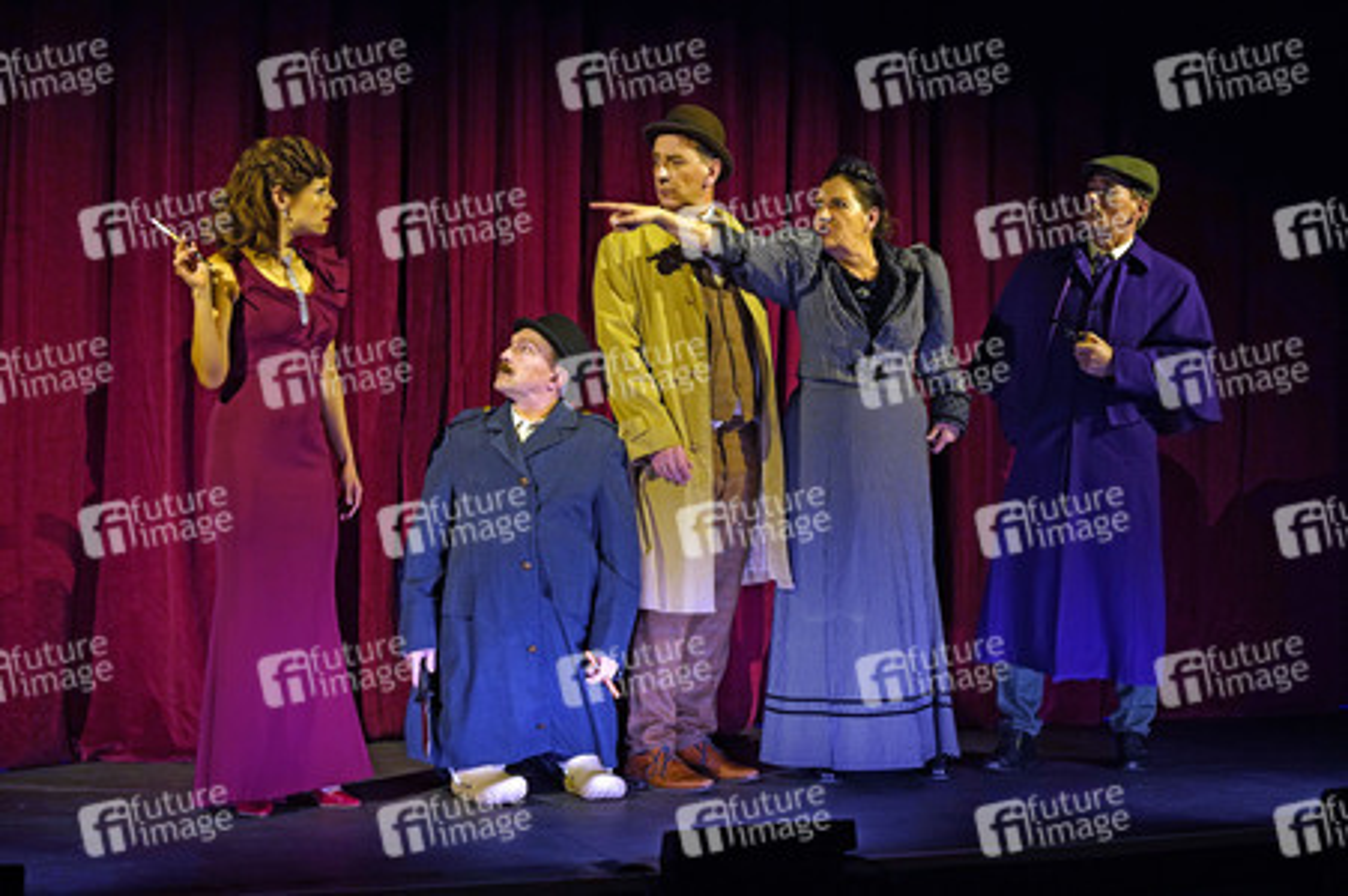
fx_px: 1759
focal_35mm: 47
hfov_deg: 41.9
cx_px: 674
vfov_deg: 28.6
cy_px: 448
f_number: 4.5
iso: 1600
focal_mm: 47
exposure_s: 1/100
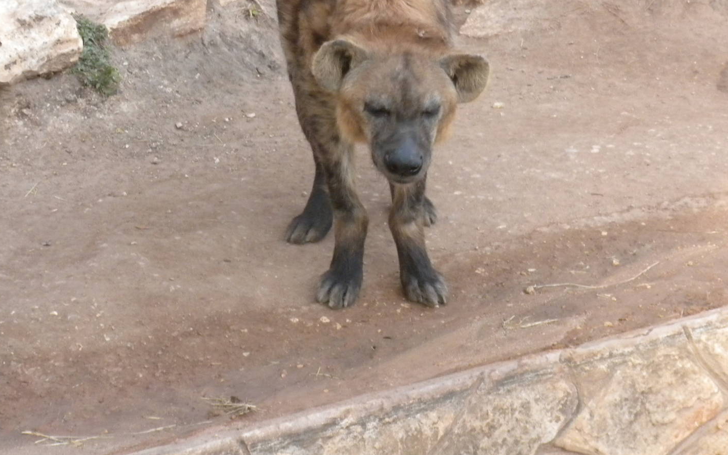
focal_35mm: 142
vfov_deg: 9.2
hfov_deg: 14.7
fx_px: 2817
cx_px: 370
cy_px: 162
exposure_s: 1/157
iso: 411
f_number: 5.1
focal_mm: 21
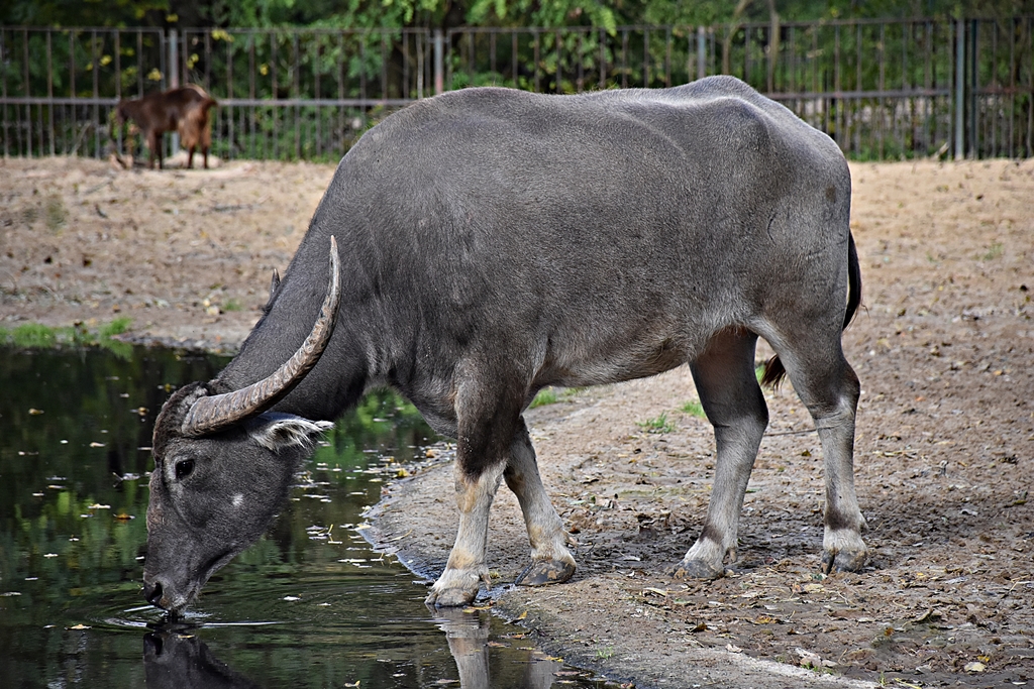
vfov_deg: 6.5
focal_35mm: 210
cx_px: 517
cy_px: 344
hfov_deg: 9.8
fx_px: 6032
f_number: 5.6
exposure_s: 1/1000
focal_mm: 140
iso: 800
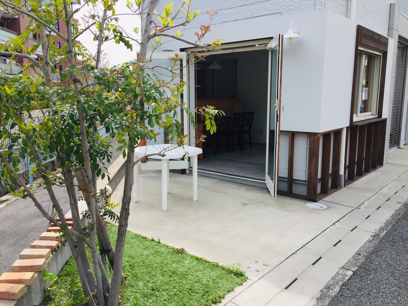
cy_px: 153
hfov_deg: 61.7
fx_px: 342
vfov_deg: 48.2
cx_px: 204
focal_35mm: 29
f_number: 2.2
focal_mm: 4.15
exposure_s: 1/879
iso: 32
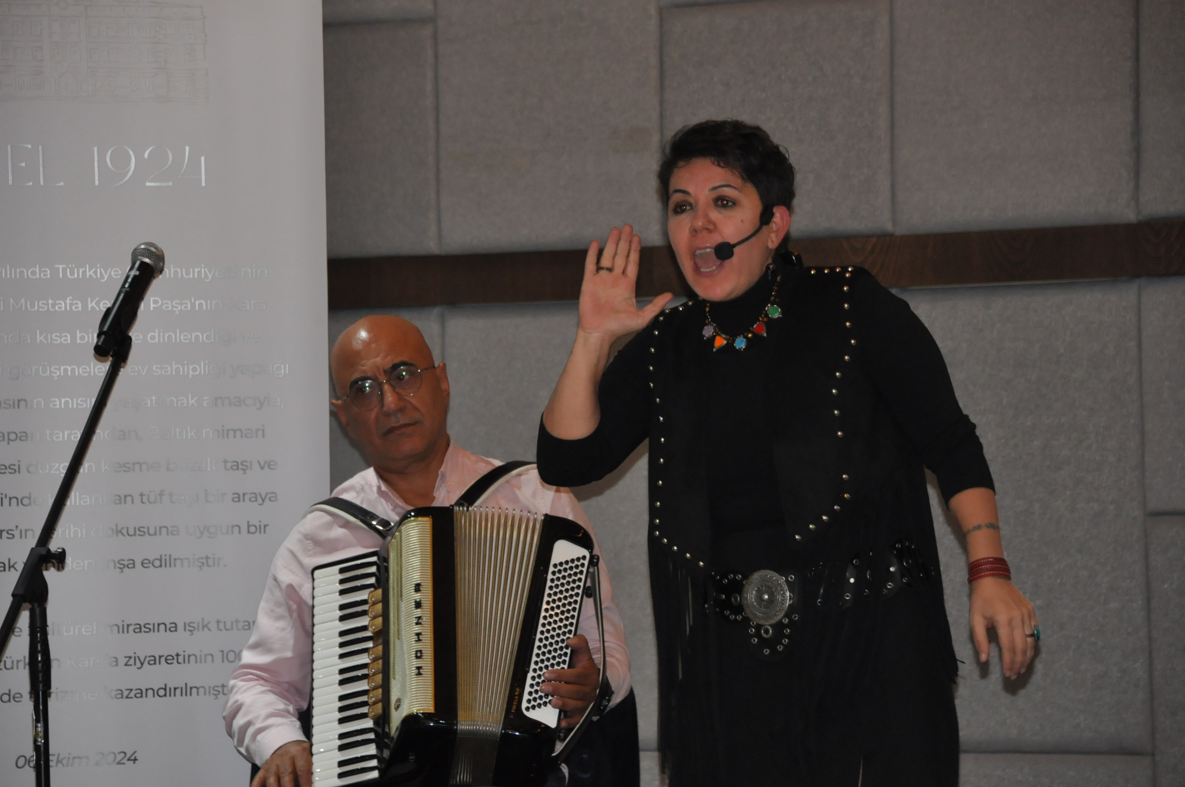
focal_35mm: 165
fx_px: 5425
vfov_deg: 8.3
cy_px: 394
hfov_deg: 12.5
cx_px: 592
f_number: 5.6
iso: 1250
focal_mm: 110
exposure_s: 1/60
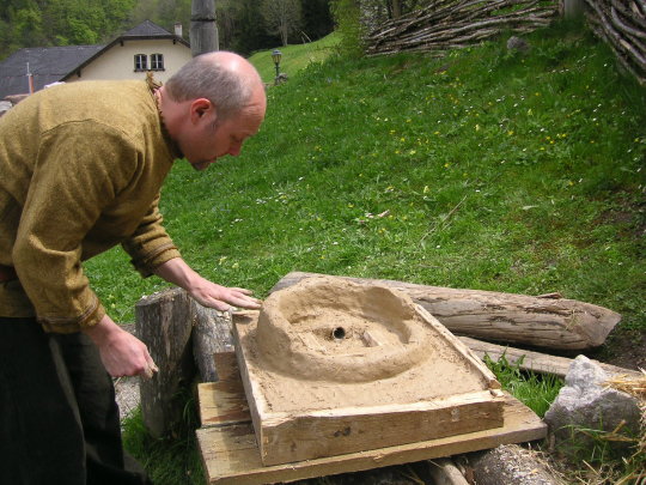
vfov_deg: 38.7
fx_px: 690
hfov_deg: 50.1
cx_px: 323
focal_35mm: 37
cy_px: 242
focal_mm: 6.1
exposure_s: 1/750
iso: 50
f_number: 2.8
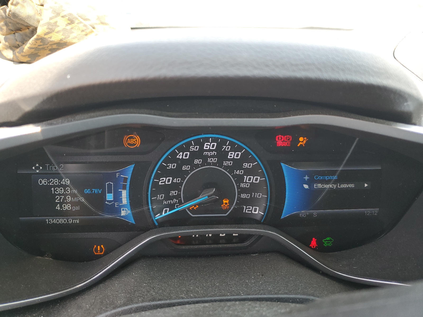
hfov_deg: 67.3
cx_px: 212
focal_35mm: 26
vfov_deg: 53.1
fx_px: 318
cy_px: 158
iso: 50
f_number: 1.5
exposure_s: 1/135
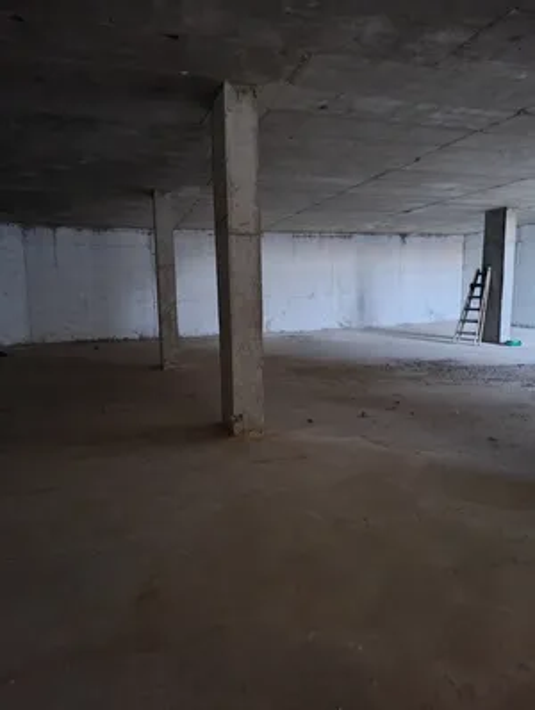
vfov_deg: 73.8
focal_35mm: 23
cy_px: 355
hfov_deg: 59.0
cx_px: 268
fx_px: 472
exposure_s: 1/20
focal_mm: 6.11
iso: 1519
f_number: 1.65
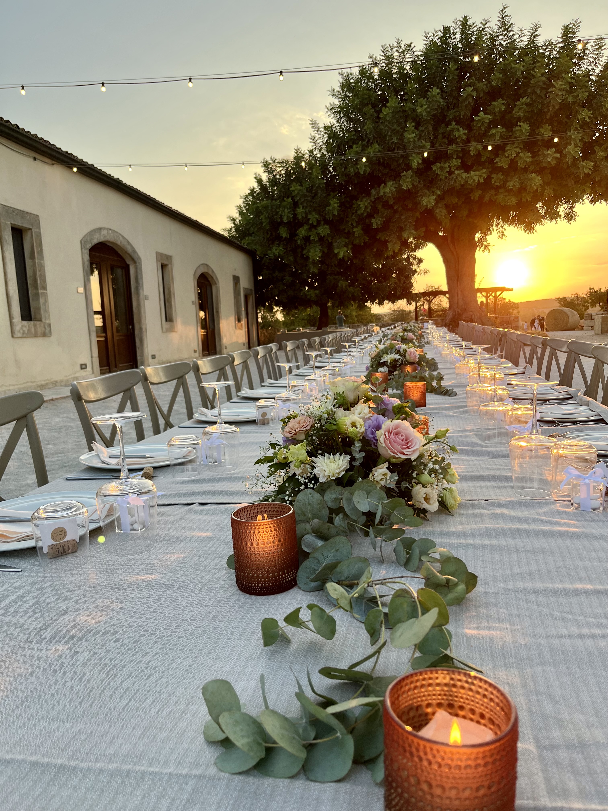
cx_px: 304
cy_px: 406
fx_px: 609
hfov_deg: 53.1
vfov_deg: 67.3
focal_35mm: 26
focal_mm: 5.1
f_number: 1.6
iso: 50
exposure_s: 1/390
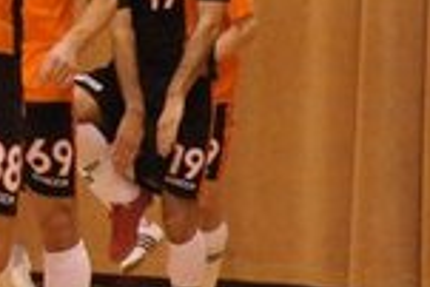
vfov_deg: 3.1
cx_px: -439
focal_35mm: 451
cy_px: -51
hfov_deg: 4.5
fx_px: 5392
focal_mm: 70
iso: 6400
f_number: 5.6
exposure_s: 1/400
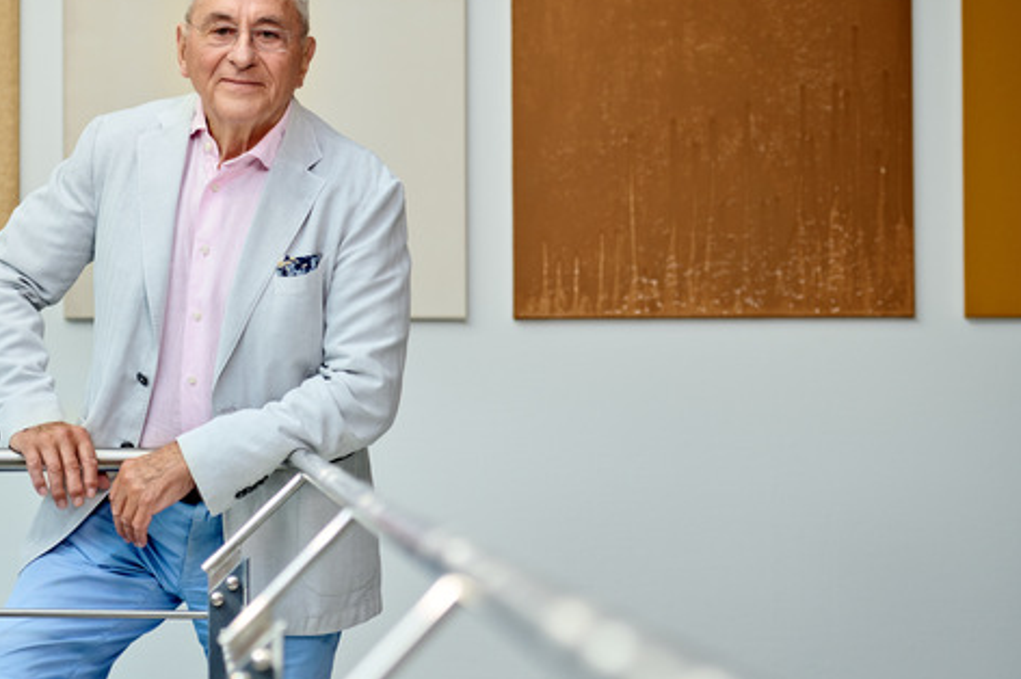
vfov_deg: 9.6
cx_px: 242
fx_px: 4024
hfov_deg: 14.4
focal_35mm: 142
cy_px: 232
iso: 400
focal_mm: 92
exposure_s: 1/160
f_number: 2.8
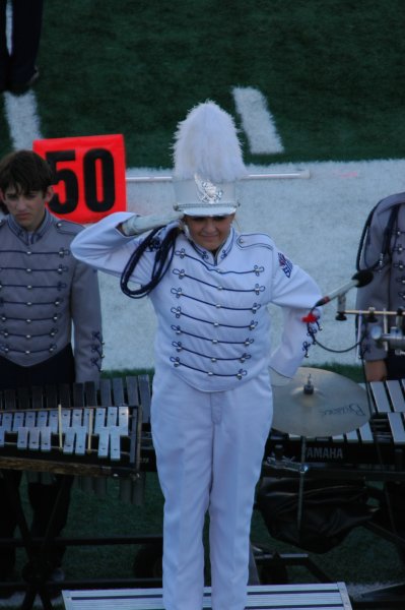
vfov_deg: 3.4
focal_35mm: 600
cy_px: 305
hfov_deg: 2.3
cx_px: 202
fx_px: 10142
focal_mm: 400
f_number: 5.6
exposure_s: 1/320
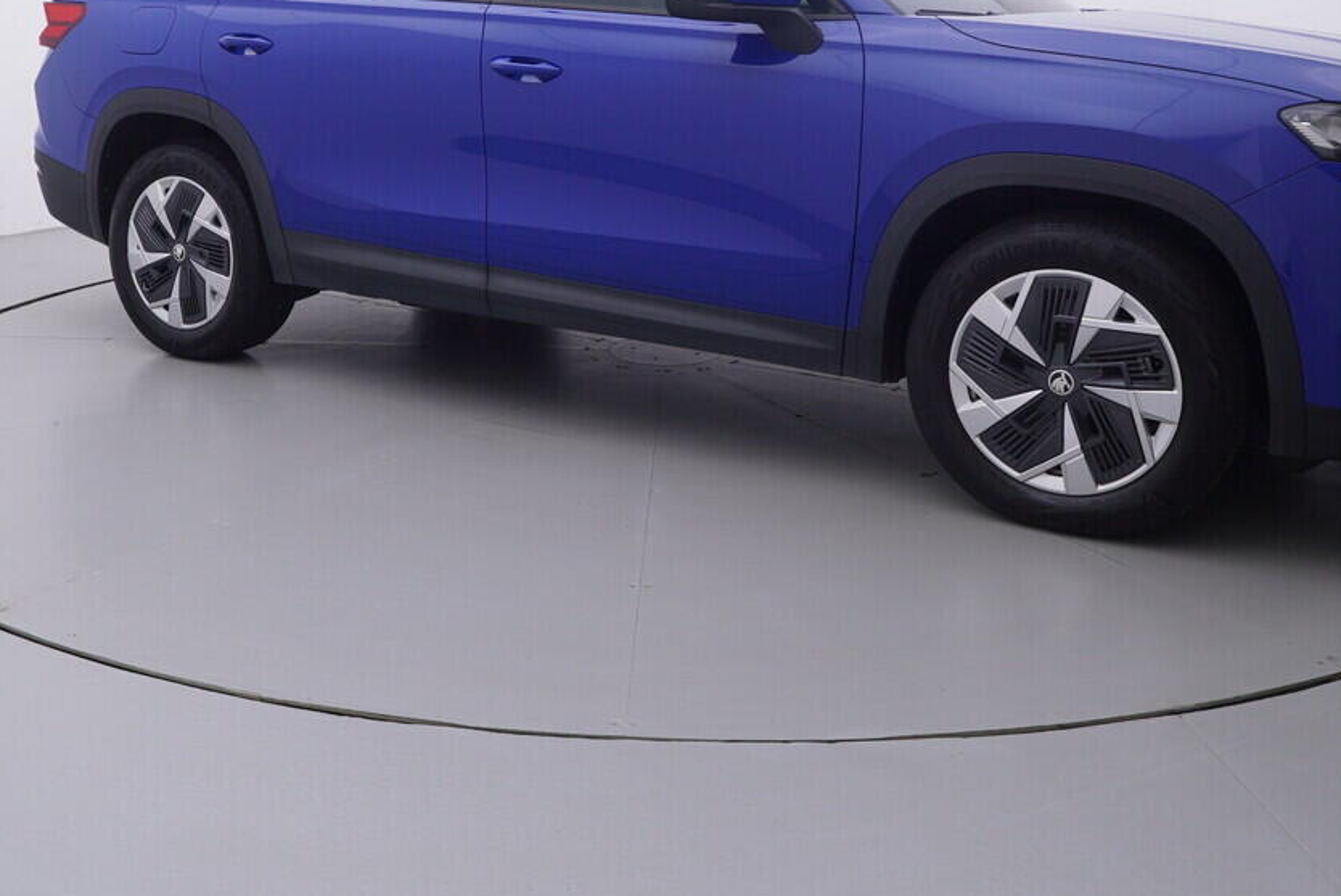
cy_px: 159
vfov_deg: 33.2
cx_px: 564
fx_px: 1448
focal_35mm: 39
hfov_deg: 49.5
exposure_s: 1/80
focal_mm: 15
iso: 200
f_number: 5
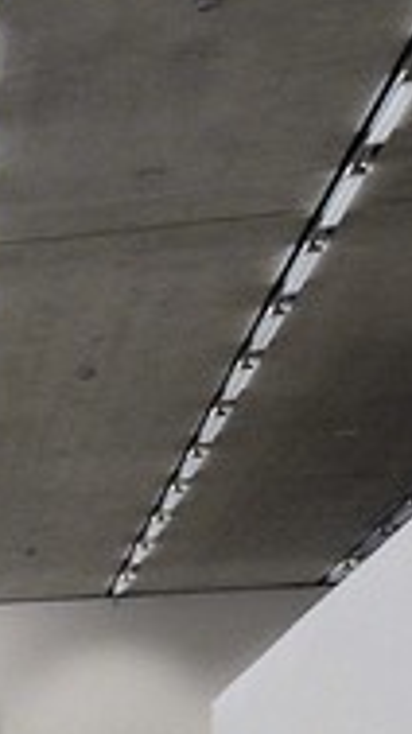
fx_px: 2939
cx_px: -1605
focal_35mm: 151
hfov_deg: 5.8
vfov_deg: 13.6
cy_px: 1018
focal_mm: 17
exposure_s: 1/60
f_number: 6.3
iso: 800
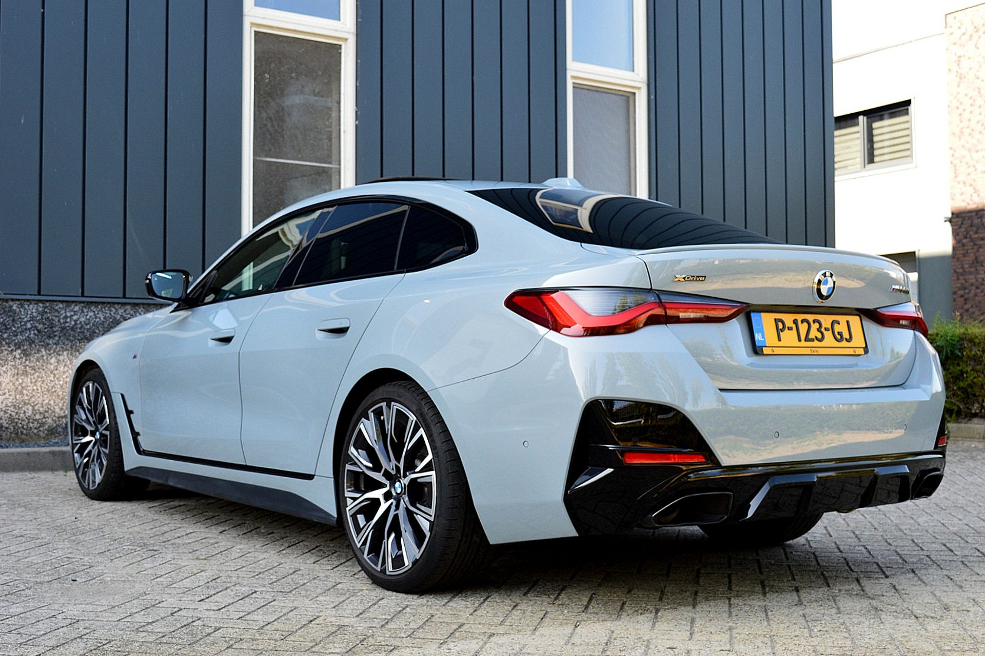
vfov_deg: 29.9
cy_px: 328
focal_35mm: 45
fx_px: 1231
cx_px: 492
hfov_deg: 43.6
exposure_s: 1/125
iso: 400
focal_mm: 30
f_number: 9
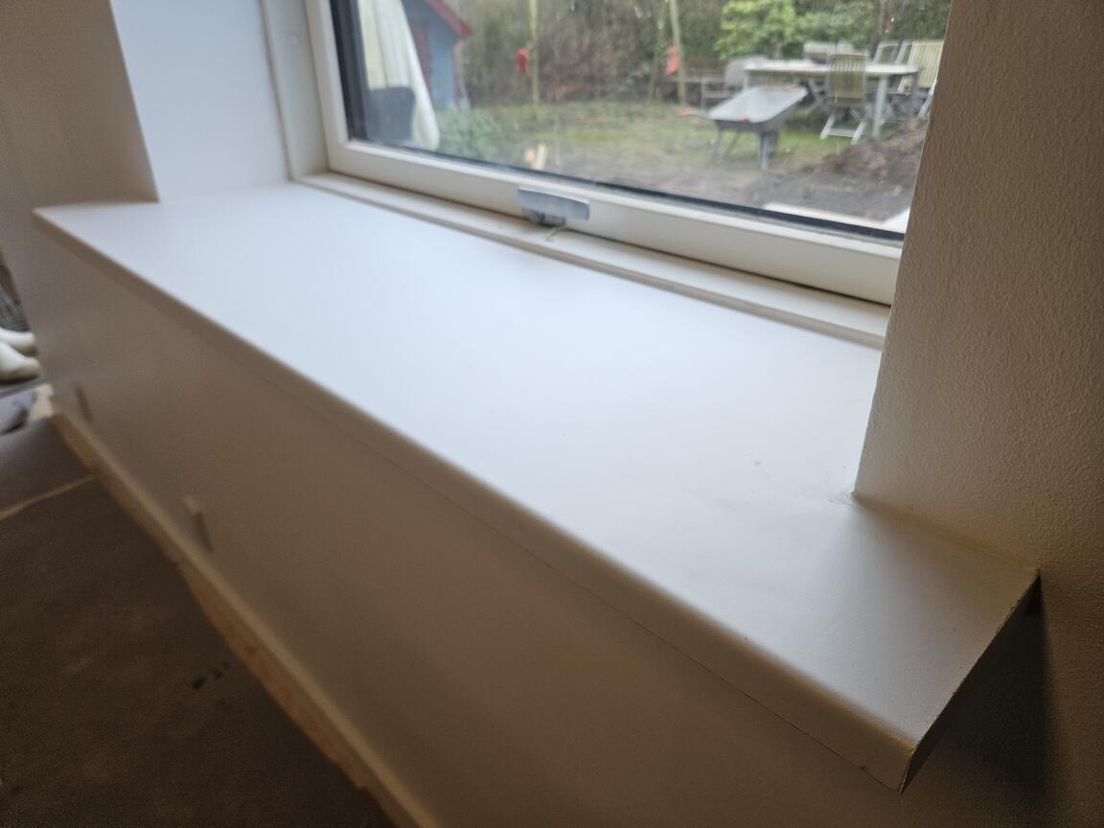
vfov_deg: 58.9
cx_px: 552
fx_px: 734
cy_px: 414
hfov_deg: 73.9
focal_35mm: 23
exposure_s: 1/100
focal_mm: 5.4
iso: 80
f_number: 1.8
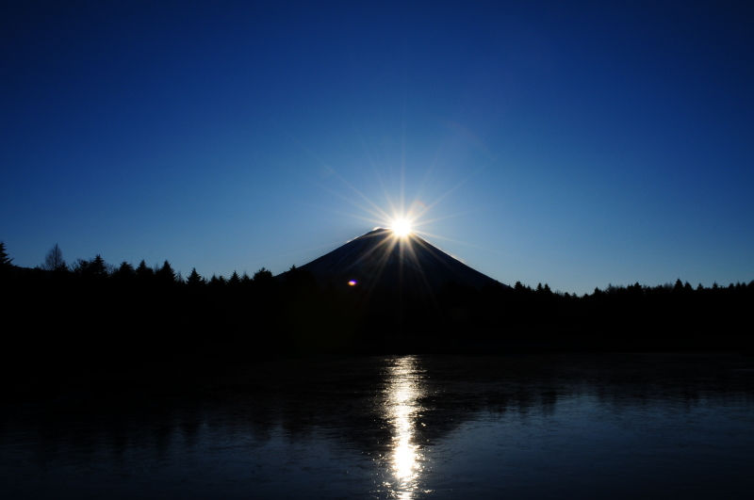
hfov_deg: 62.0
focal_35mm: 30
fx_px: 627
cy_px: 250
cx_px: 377
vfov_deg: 43.5
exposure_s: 1/320
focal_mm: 20
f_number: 22
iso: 200
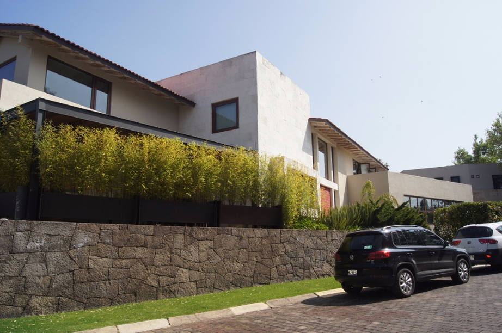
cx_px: 251
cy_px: 166
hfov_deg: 67.5
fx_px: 376
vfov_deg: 47.8
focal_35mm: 27
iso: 100
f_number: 13
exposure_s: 1/125
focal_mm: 18
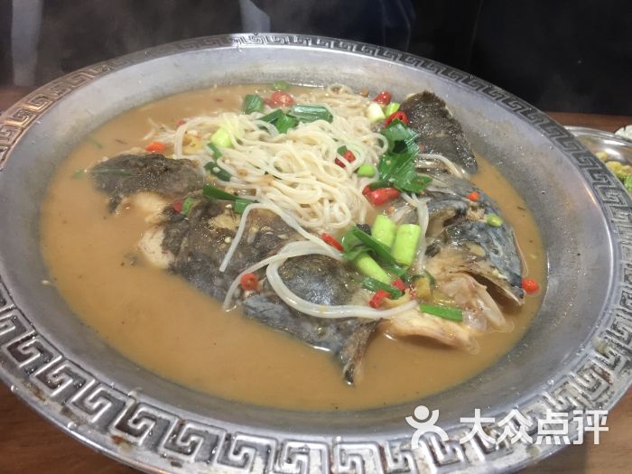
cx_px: 316
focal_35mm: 29
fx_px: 529
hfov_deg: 61.7
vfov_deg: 48.2
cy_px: 237
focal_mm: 4.15
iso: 125
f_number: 2.2
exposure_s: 1/17
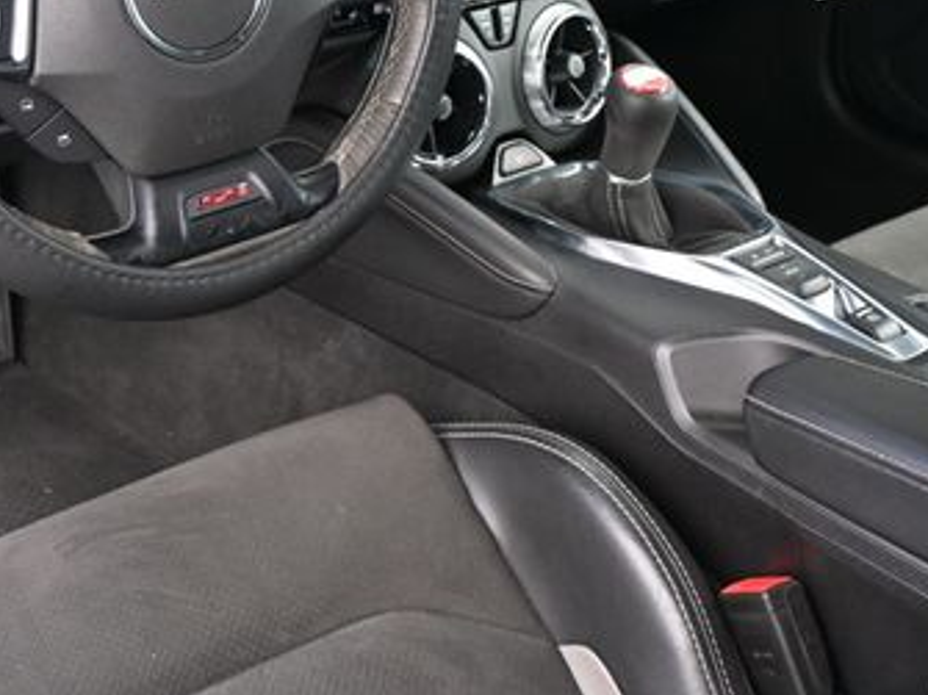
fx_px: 1552
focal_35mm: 58
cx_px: 296
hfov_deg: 33.0
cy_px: 114
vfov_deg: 24.7
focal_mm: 21
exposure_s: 1/160
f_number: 4
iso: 400
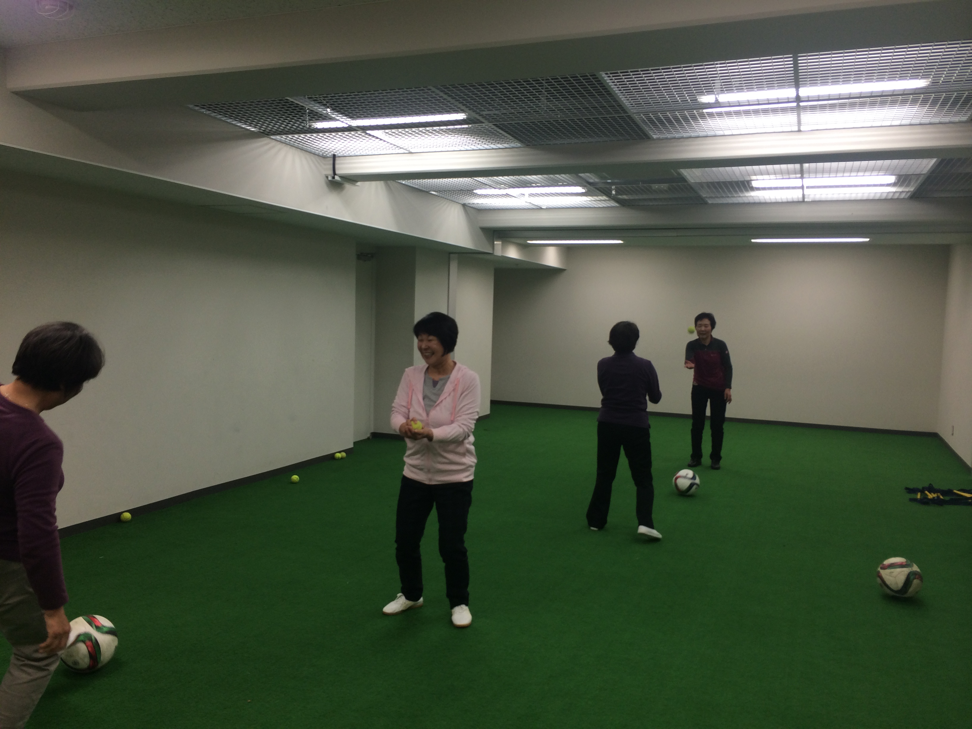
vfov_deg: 46.8
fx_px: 842
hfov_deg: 60.0
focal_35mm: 30
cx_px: 486
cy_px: 364
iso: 40
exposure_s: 1/60
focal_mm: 4.12
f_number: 2.2
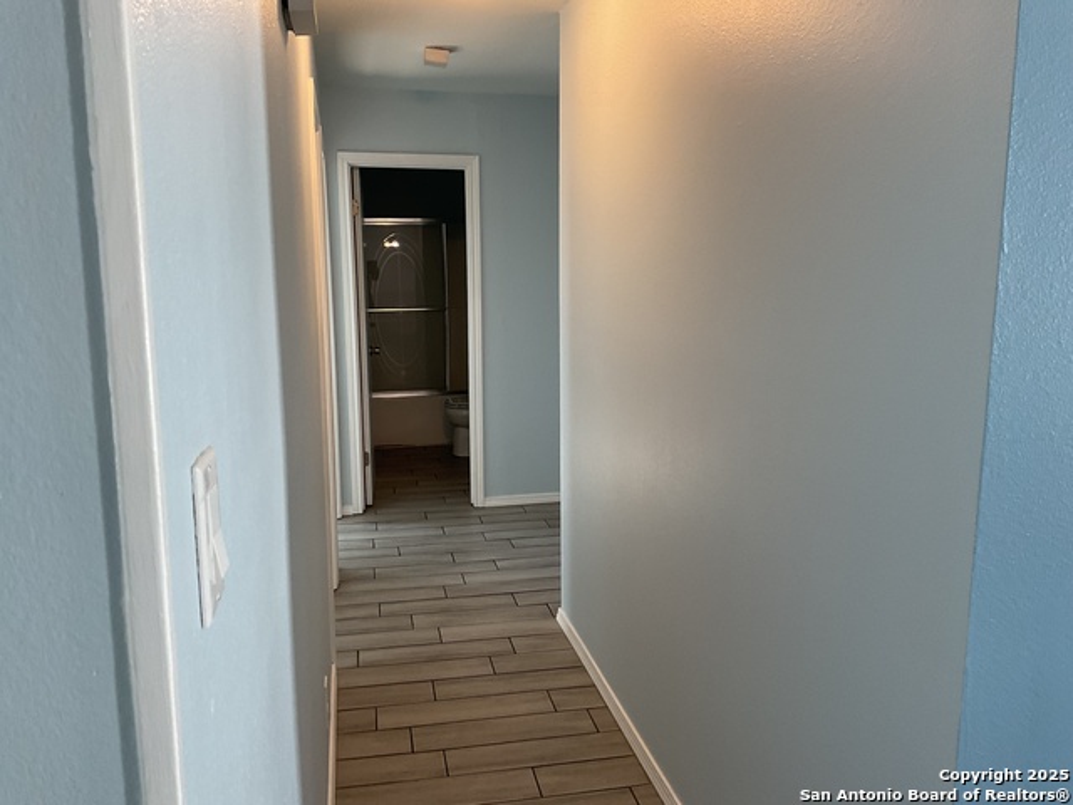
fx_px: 899
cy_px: 402
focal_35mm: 29
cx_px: 536
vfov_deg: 48.2
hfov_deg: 61.7
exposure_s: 1/60
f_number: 1.8
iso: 100
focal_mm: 3
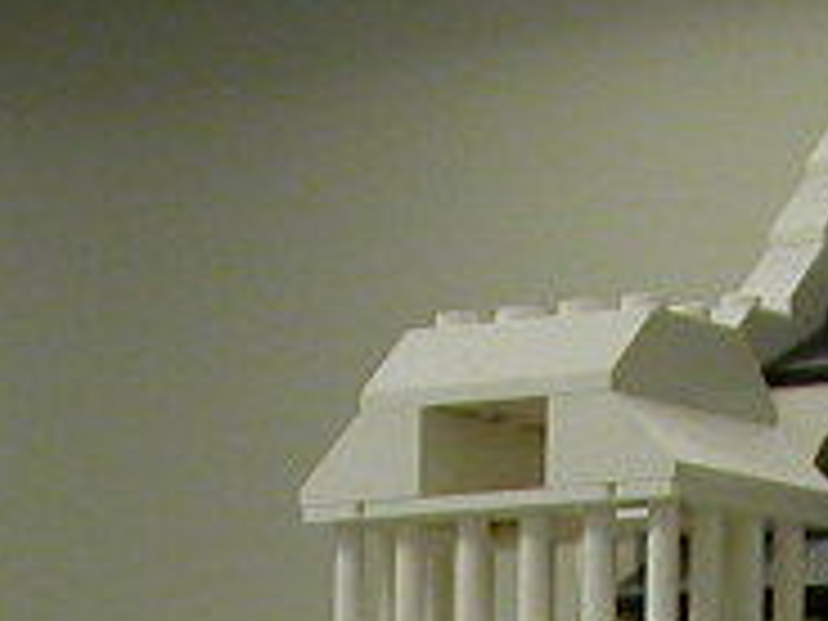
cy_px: 1714
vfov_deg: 6.5
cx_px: 356
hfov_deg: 9.3
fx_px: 5071
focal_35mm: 212
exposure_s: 1/35.3
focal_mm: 7.85
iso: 100
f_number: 2.6
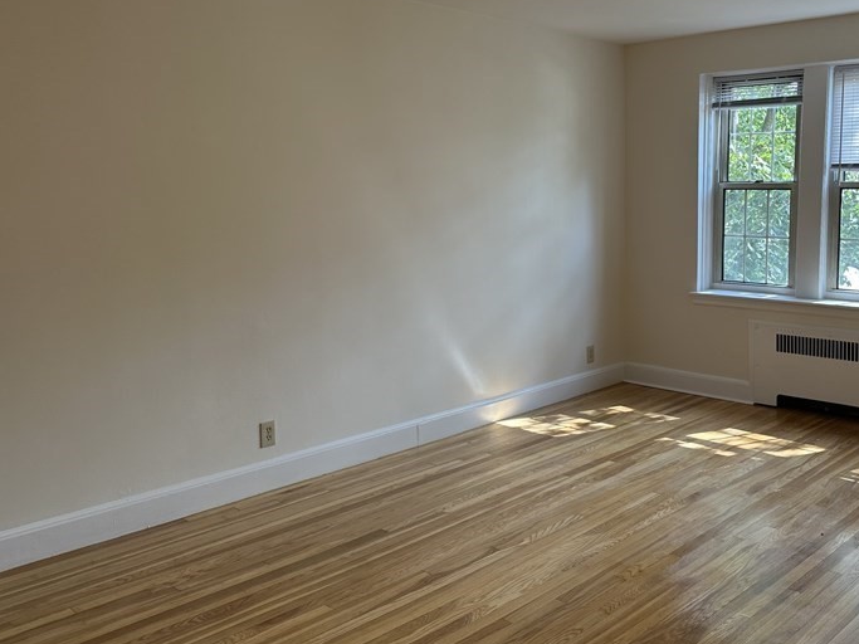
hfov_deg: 50.6
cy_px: 268
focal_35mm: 36
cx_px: 563
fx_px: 893
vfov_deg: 39.5
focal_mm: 6.86
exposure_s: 1/174
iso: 80
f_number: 1.78
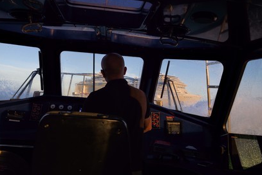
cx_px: 129
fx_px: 240
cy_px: 88
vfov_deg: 40.0
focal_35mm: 33
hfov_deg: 57.2
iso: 800
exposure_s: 1/640
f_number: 11
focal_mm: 32
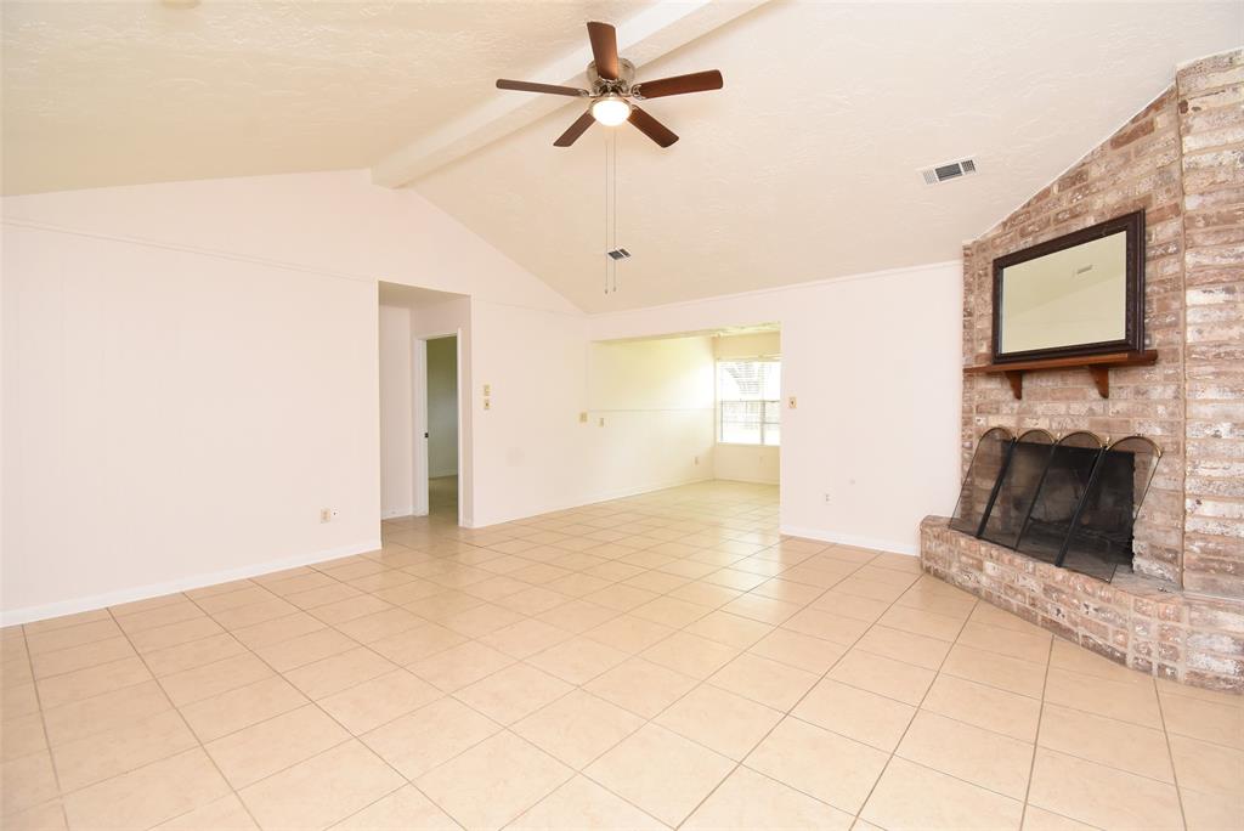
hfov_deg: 100.4
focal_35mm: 15
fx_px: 519
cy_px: 416
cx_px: 622
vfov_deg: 77.4
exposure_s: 1/60
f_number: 8
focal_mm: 10
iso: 2000
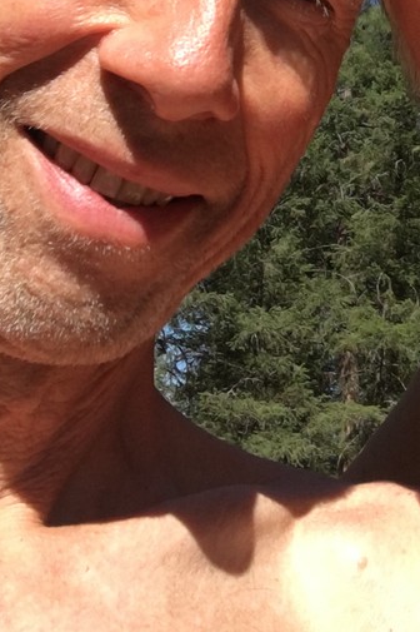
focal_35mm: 69
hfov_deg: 19.4
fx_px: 1209
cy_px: 66
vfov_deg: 28.2
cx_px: 376
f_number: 2.2
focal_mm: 2.65
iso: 32
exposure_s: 1/1133
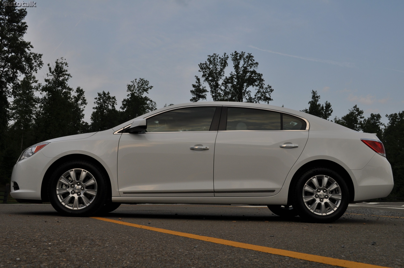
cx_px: 202
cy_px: 134
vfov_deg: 34.1
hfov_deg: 49.6
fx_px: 437
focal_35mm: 39
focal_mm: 26
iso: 200
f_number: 8
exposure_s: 1/250
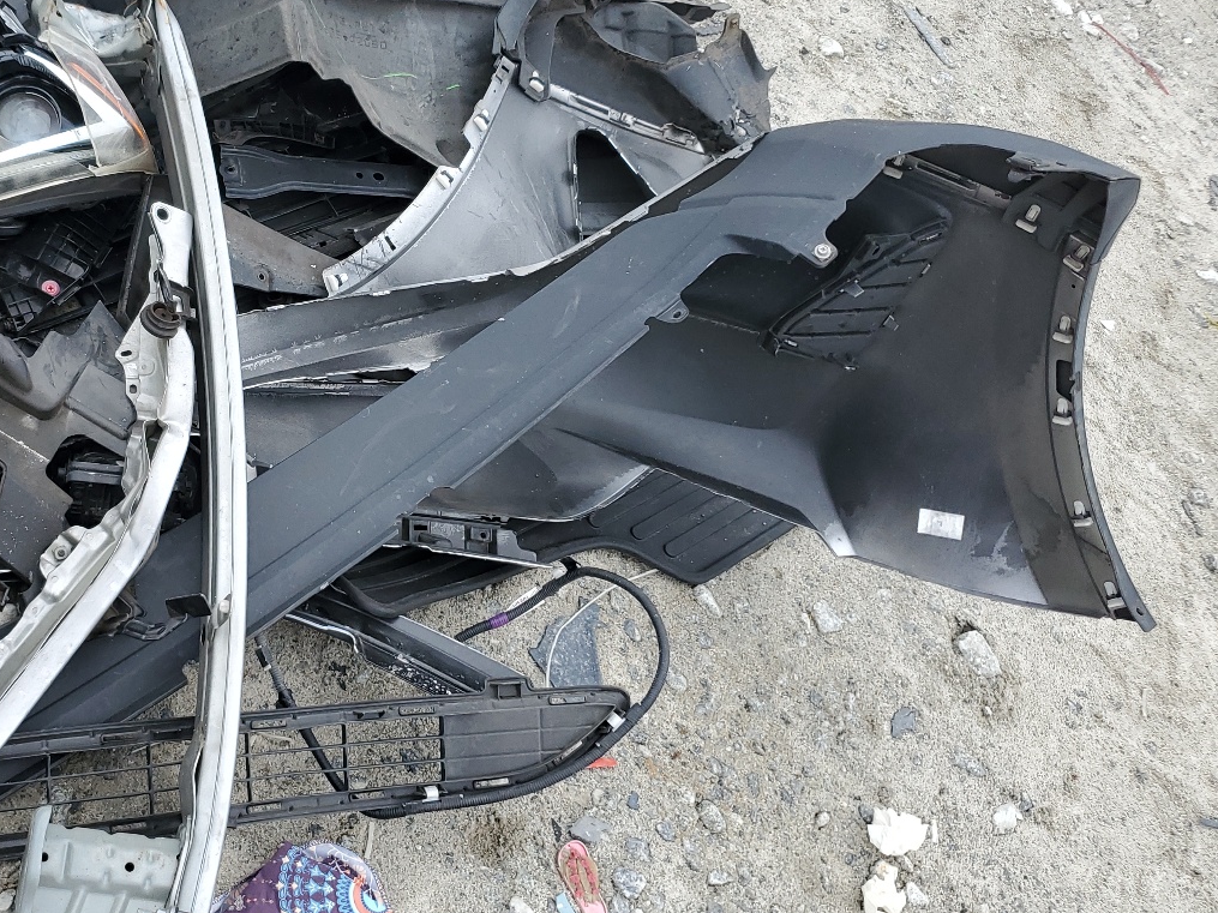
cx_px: 277
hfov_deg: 44.0
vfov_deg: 35.1
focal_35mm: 41
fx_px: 1442
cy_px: 437
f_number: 1.5
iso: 50
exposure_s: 1/2000
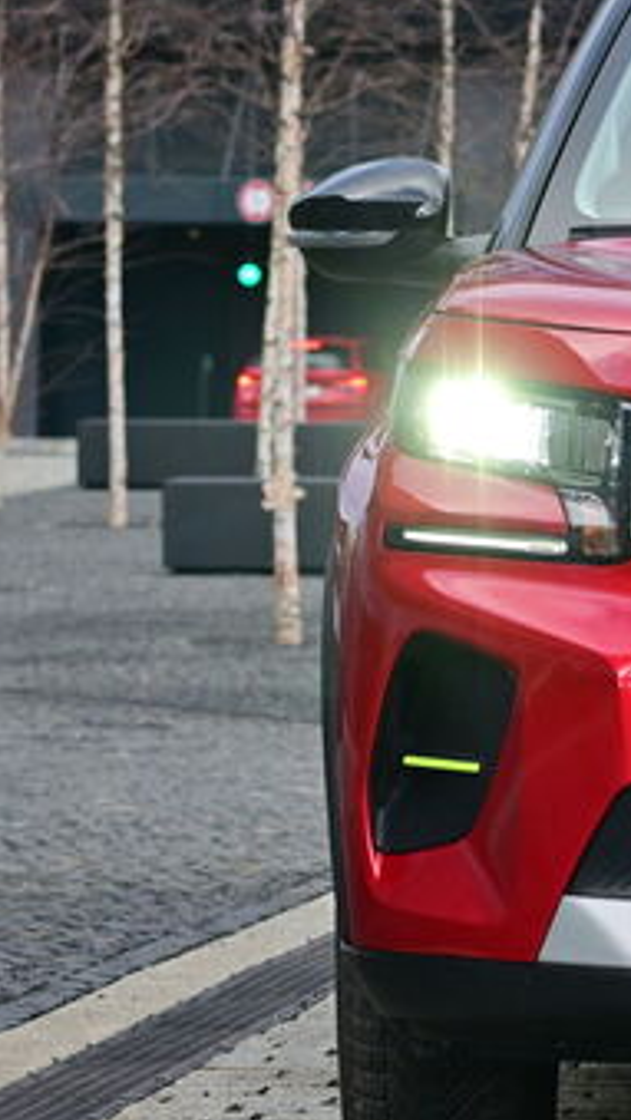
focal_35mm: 192
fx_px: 5704
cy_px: 552
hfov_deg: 6.2
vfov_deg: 11.2
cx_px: 1047
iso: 250
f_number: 4
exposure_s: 1/1000
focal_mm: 50
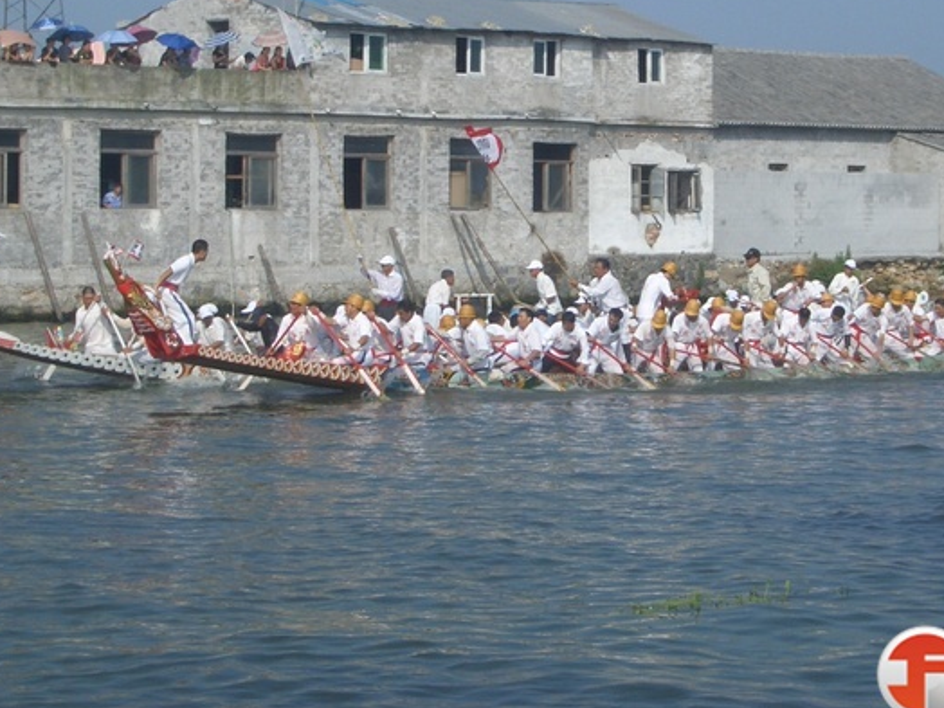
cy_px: 221
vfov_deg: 13.9
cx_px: 506
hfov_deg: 18.5
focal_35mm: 106
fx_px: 2891
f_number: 6.2
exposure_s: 1/400
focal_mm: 12.2
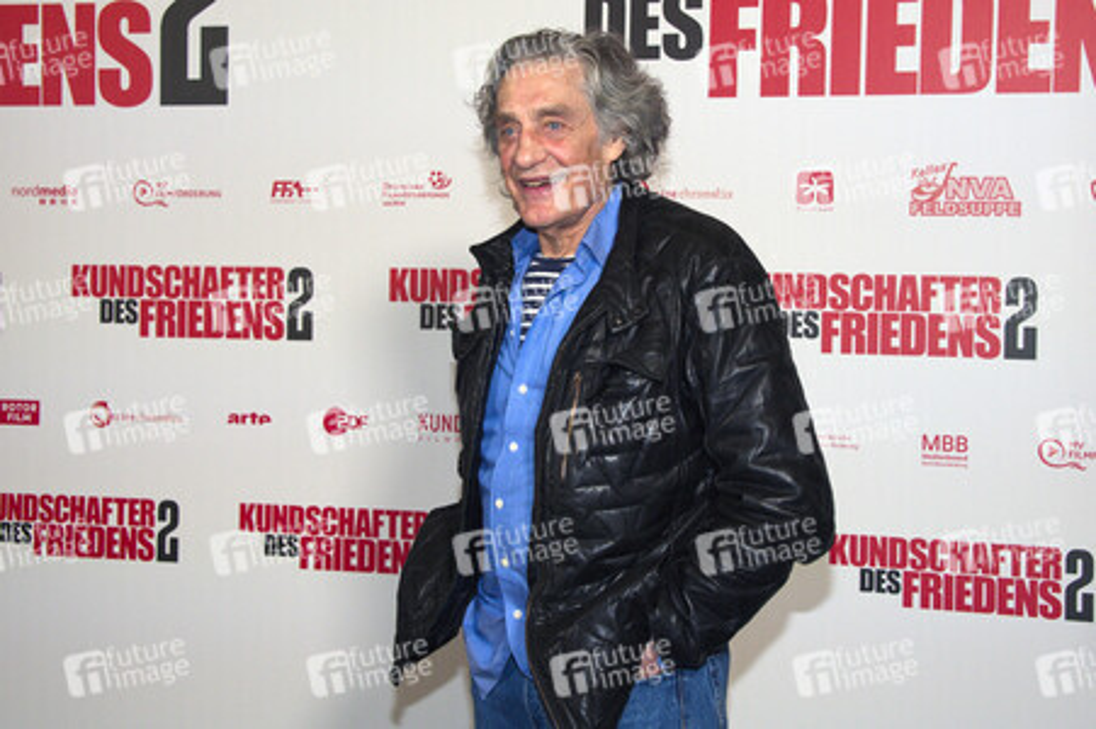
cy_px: 364
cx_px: 548
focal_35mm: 45
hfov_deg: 43.6
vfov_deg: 29.8
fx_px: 1369
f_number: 6.3
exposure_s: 1/125
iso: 1600
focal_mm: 45
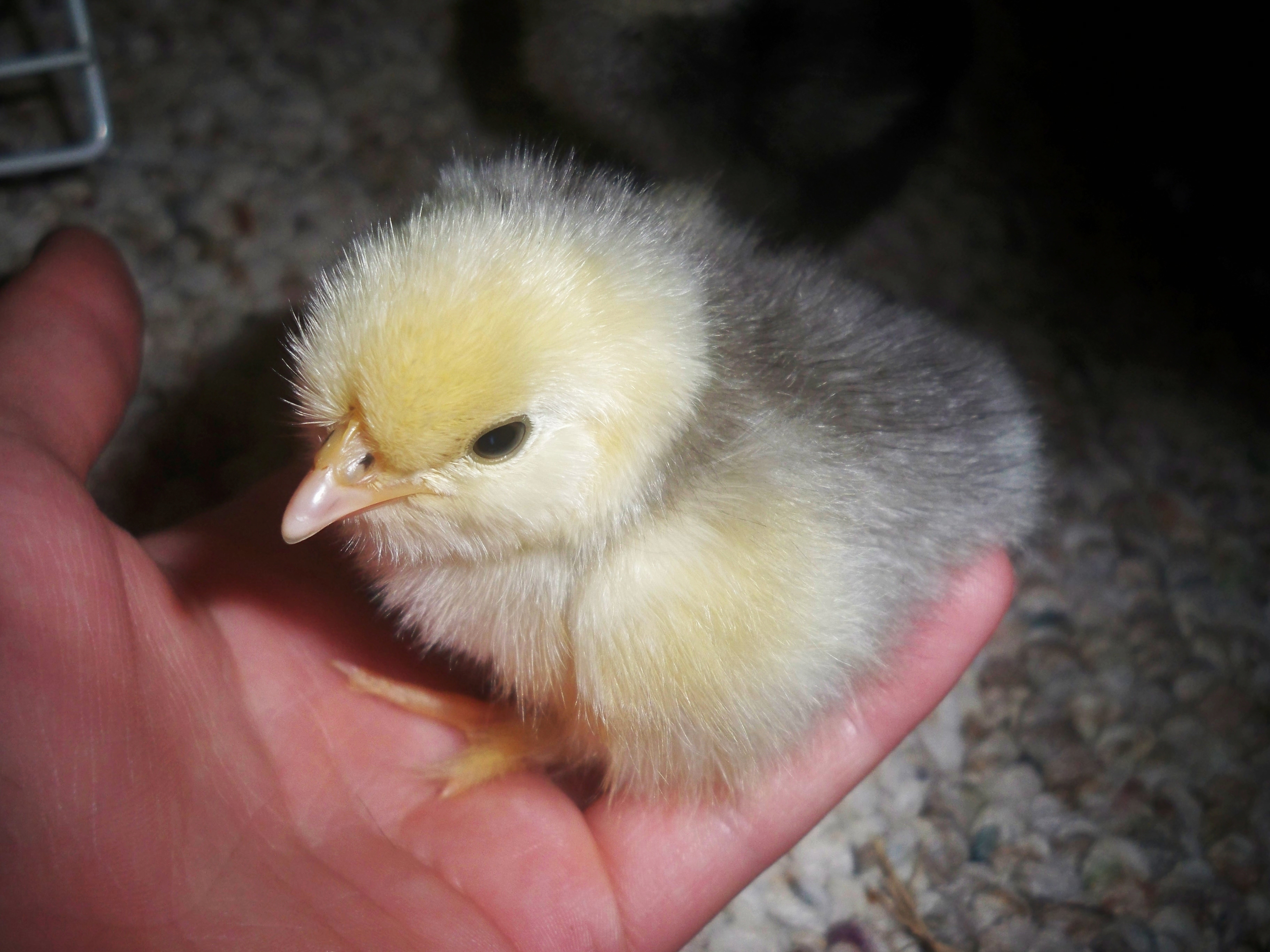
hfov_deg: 52.6
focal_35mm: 35
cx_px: 635
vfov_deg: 40.7
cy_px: 476
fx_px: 1284
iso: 200
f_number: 3.1
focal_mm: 6.3
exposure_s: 1/60
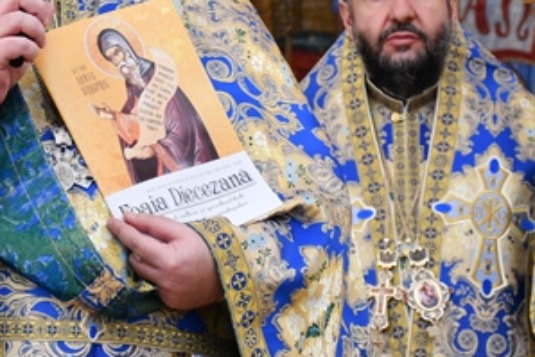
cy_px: 60
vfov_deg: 4.5
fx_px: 4594
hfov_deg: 6.7
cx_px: 311
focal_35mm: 309
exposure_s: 1/60
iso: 360
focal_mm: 60
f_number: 5
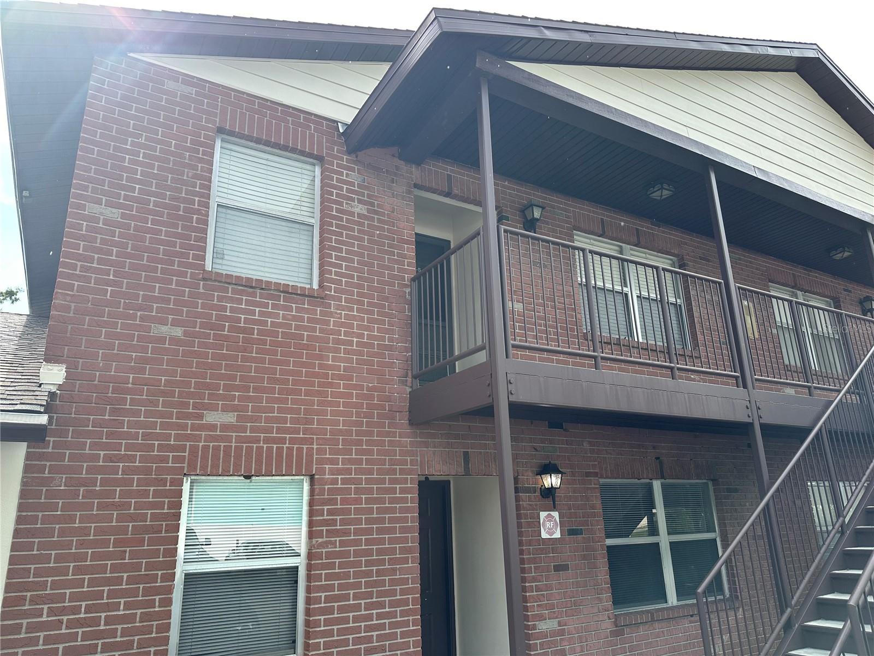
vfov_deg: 56.8
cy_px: 328
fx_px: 606
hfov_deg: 71.6
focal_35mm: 24
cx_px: 437
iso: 80
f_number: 1.78
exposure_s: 1/734
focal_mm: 6.86
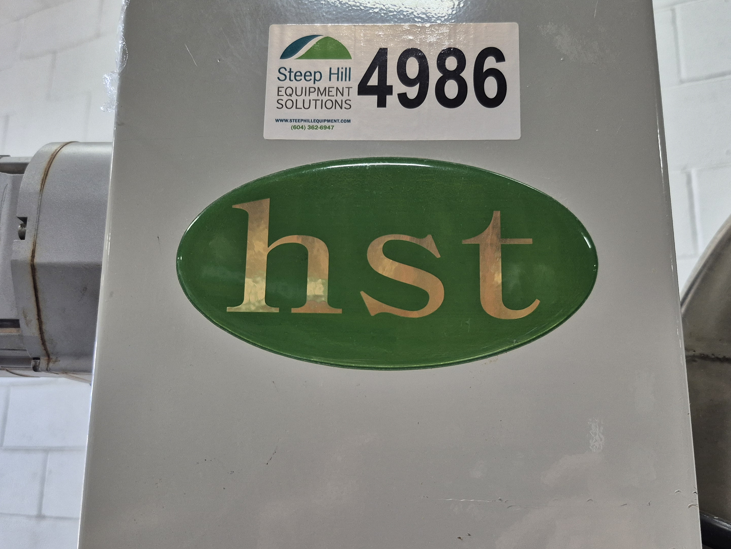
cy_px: 303
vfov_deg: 44.1
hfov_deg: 56.8
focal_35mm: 32
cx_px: 353
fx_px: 676
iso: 125
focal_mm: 5.4
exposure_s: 1/120
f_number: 1.8
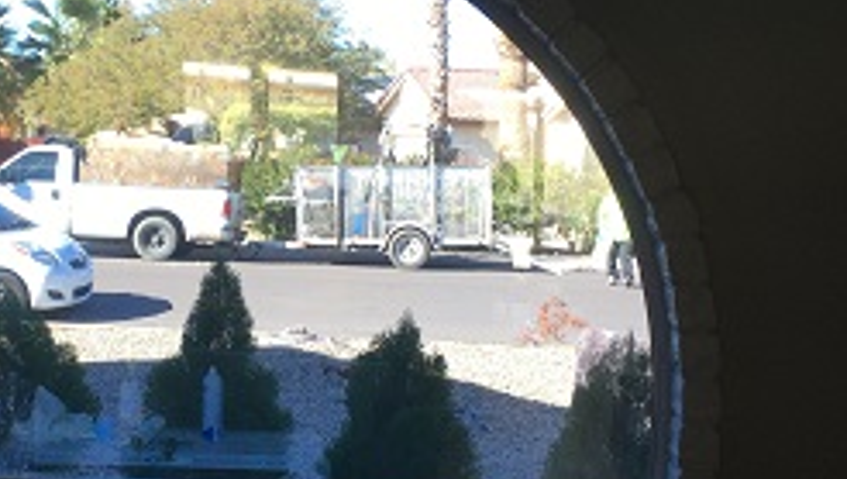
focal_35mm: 59
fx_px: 1327
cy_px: 284
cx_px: 238
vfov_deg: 20.4
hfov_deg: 34.8
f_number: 2.2
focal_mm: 4.15
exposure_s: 1/60
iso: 25
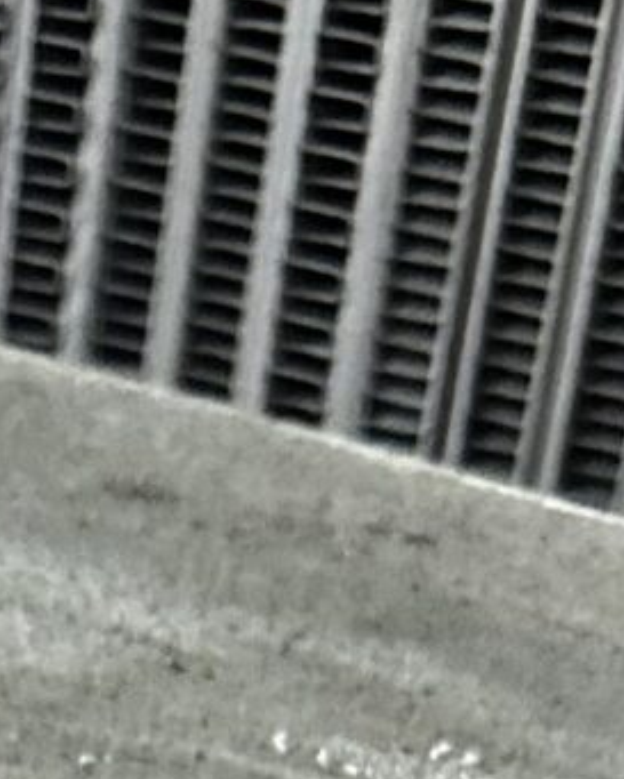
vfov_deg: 8.5
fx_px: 4061
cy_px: 2584
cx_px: -576
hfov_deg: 8.4
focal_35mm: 176
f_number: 1.78
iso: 500
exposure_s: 1/60
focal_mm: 6.86
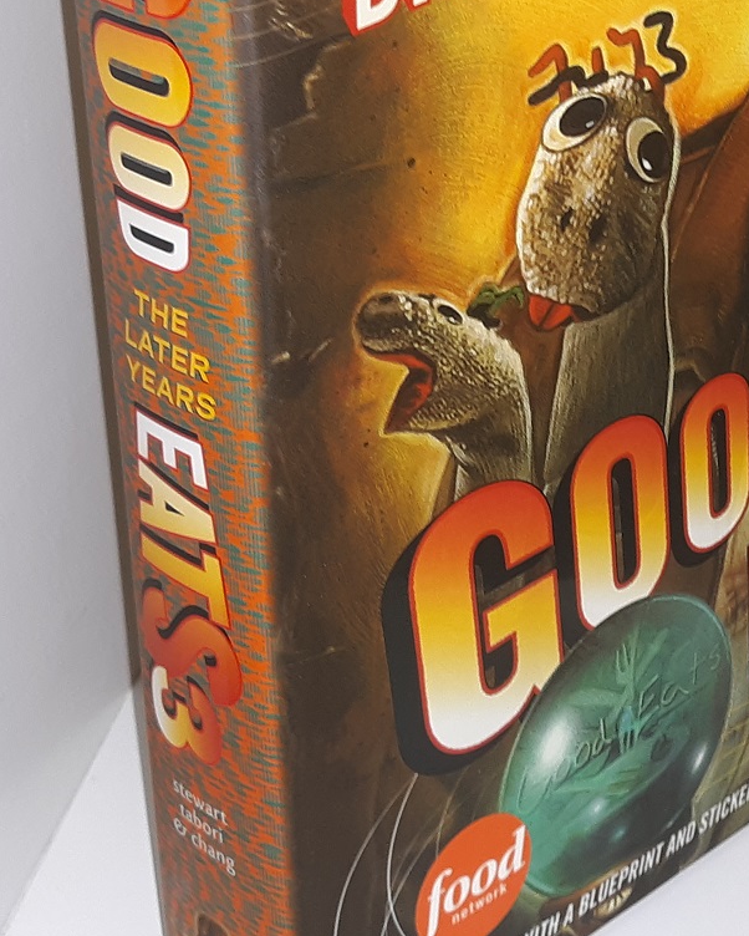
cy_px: 311
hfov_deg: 20.1
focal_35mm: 75
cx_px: 664
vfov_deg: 25.2
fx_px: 2077
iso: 40
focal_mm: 3.7
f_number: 1.7
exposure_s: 1/40
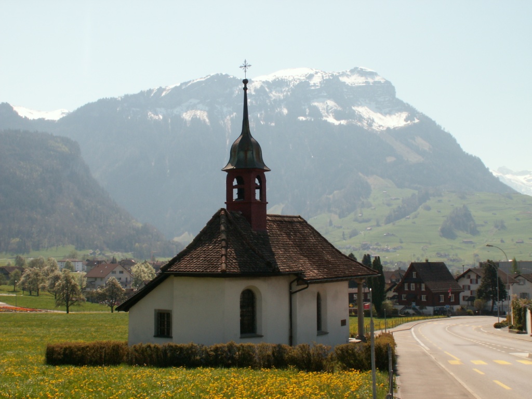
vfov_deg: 30.3
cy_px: 200
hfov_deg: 39.7
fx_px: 738
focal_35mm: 48
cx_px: 266
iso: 50
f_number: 8
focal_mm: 8.03
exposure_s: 1/160
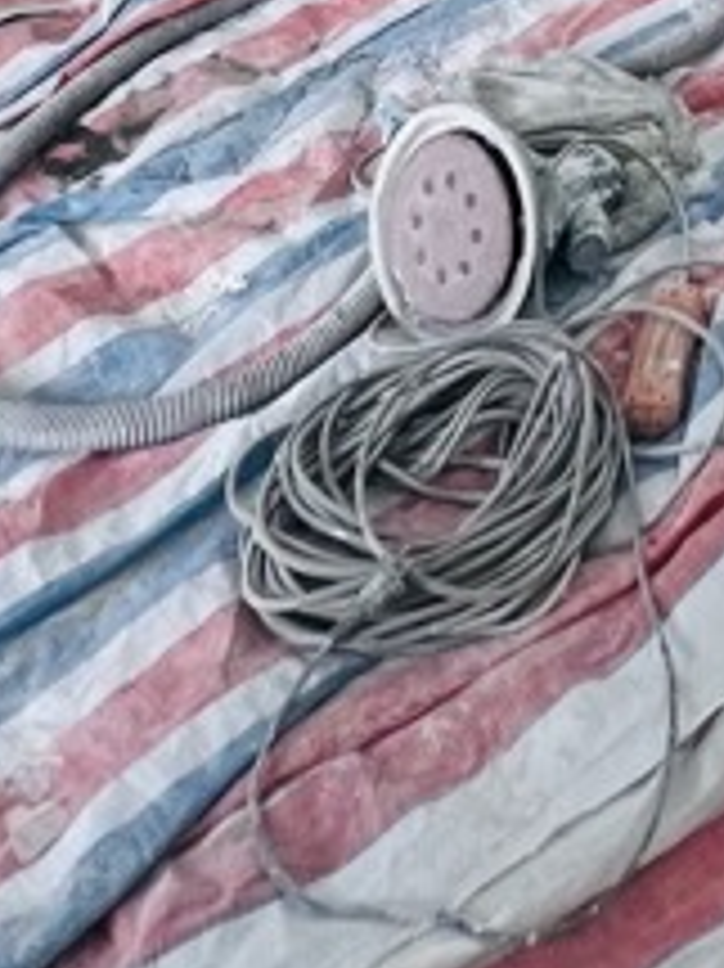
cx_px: 994
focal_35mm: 62
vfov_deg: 17.2
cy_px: -1148
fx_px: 1731
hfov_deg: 21.0
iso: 50
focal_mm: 1.57
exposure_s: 1/99
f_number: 1.8
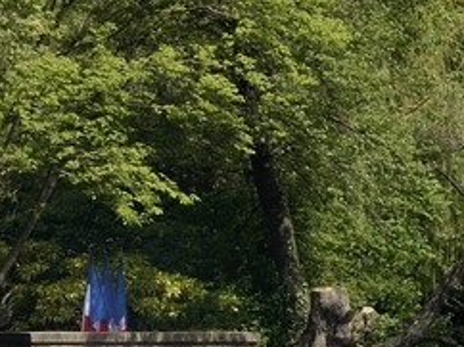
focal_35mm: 1238
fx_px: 16578
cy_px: -91
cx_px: 1404
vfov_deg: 1.2
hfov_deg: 1.6
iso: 200
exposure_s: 1/400
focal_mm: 195
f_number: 11
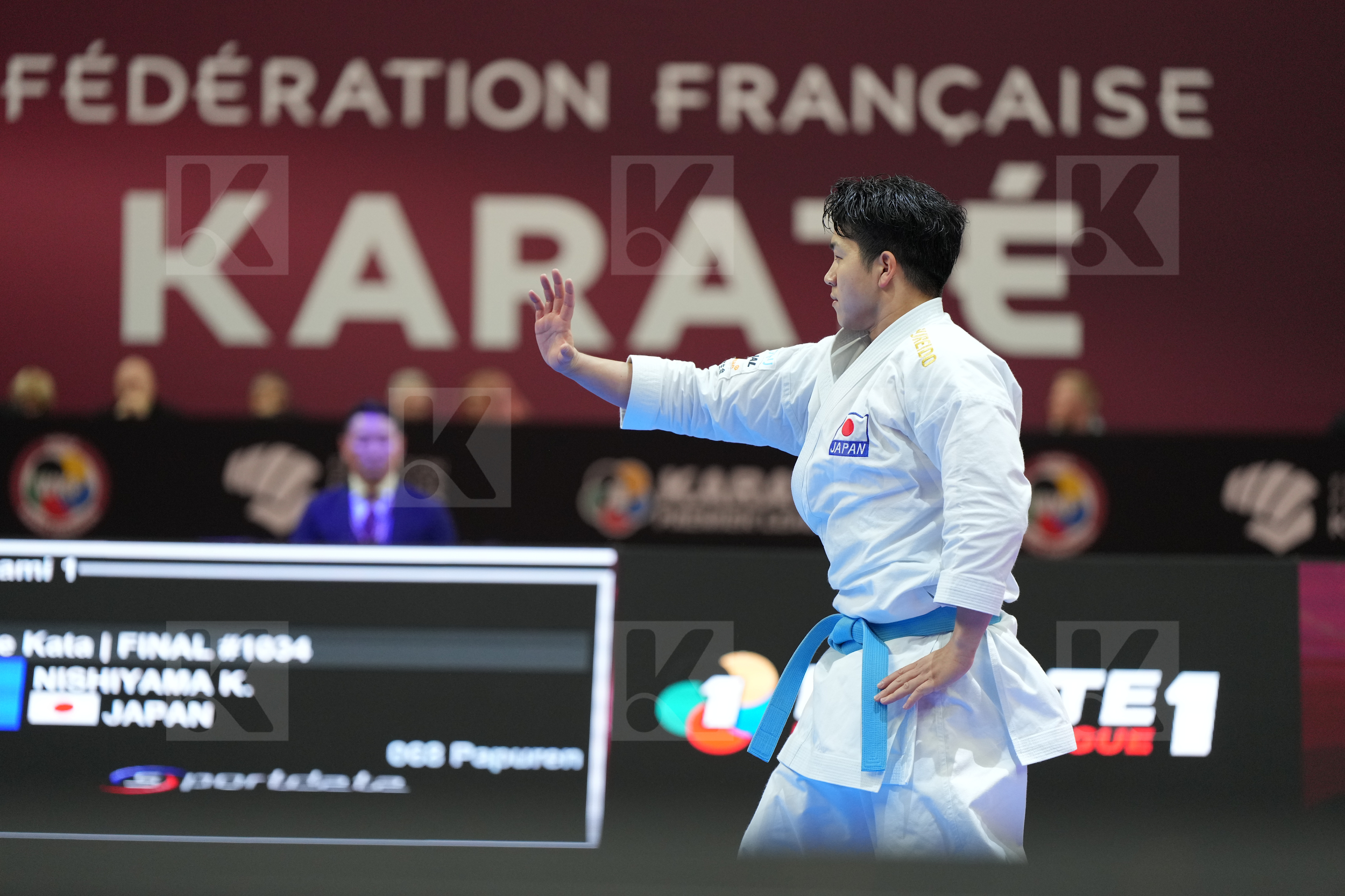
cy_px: 448
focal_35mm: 156
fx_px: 5827
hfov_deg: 13.2
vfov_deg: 8.8
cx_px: 672
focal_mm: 156
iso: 2500
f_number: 2.8
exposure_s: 1/1250
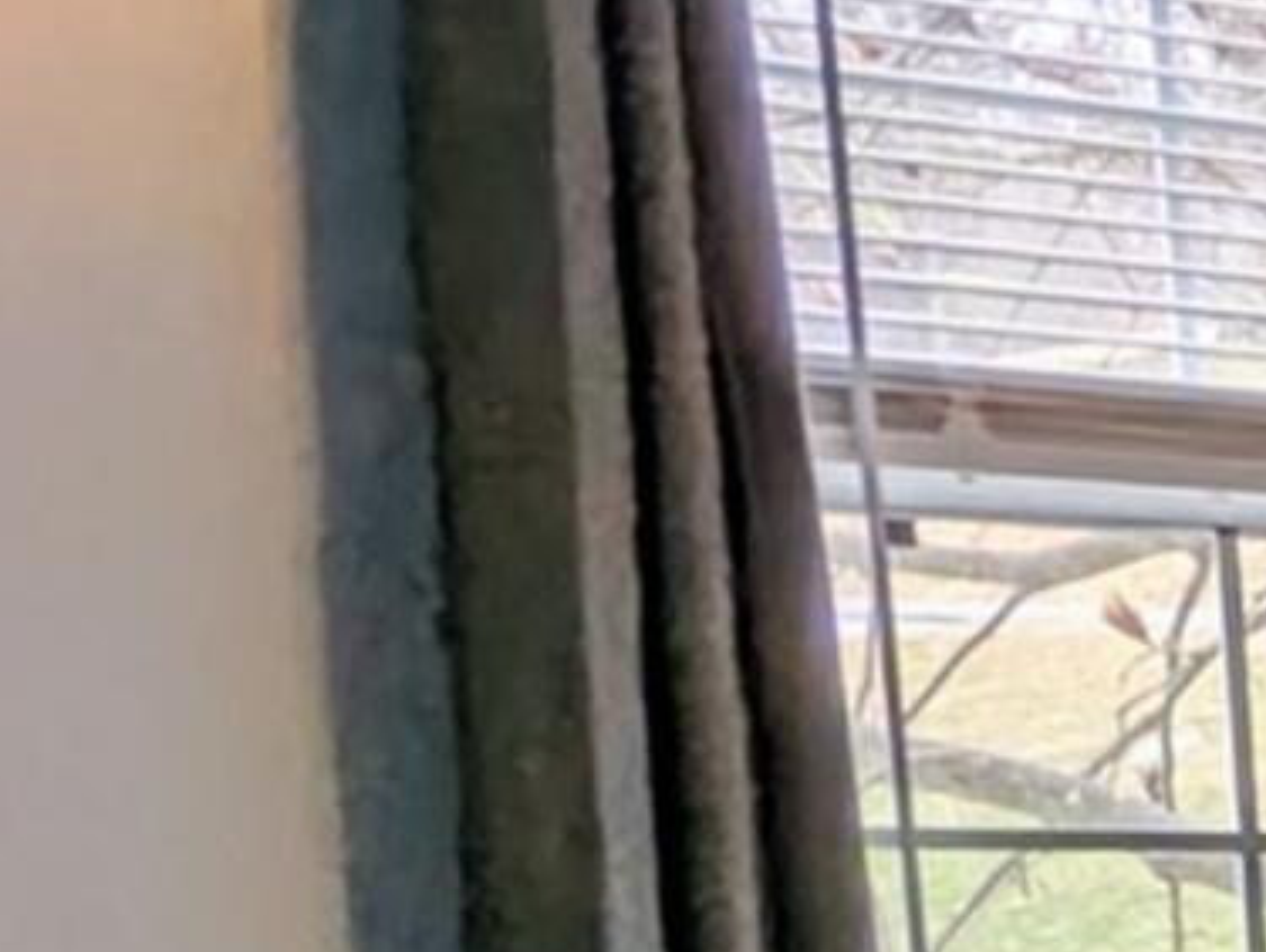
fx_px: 4686
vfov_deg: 10.8
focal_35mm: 128
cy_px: 1782
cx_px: 3687
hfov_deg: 10.9
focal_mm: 2.35
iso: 67
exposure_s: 1/120
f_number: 2.2
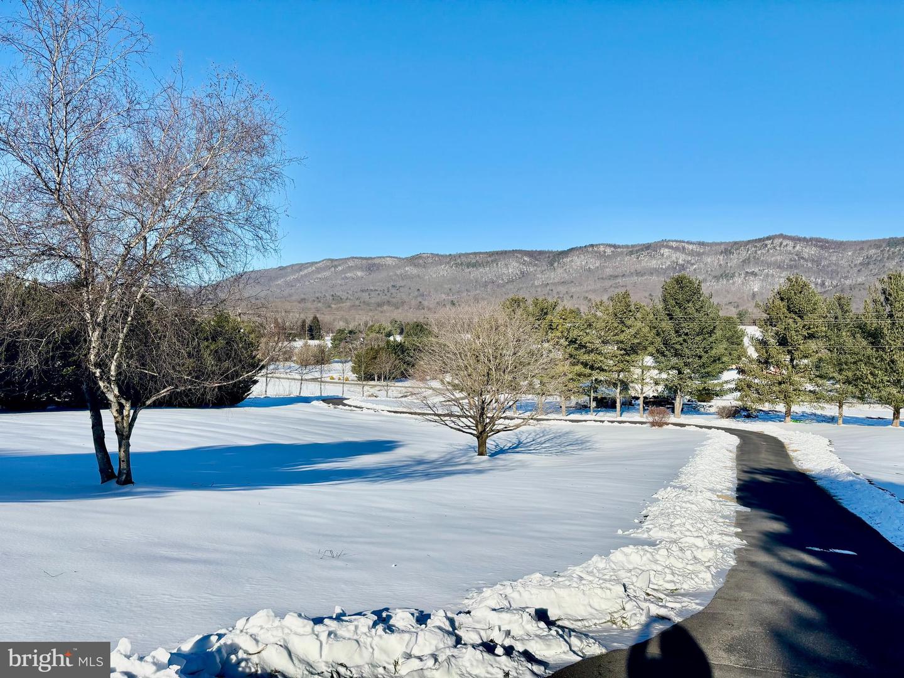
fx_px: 679
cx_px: 452
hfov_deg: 67.3
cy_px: 339
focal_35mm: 26
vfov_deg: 53.1
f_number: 1.6
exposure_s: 1/5618
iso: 50
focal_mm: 5.96
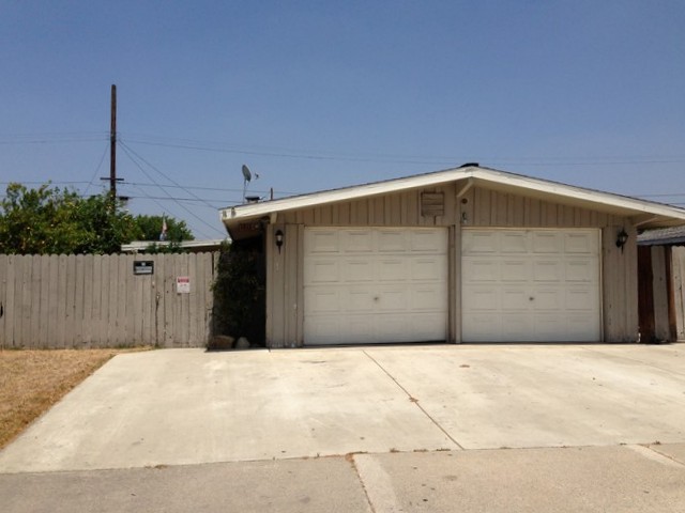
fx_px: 653
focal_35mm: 33
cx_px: 342
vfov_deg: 42.9
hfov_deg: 55.4
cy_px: 256
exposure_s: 1/2857
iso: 50
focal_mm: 4.13
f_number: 2.4
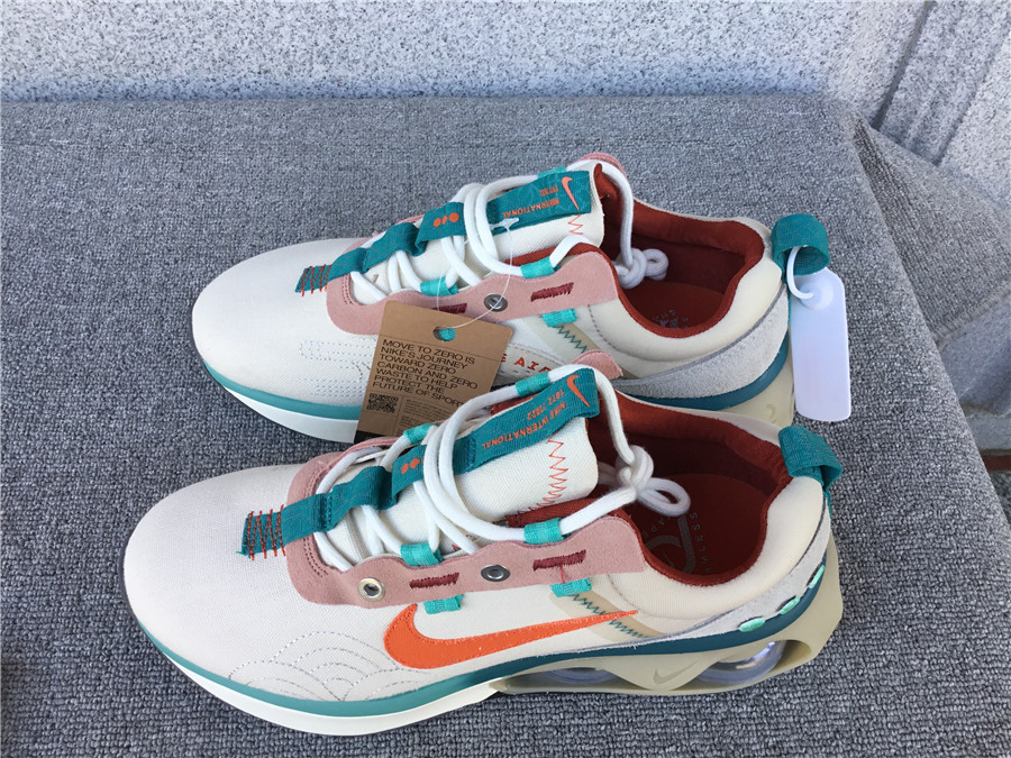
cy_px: 379
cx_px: 506
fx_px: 905
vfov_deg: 45.4
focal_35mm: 31
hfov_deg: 58.4
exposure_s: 1/100
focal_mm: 3.3
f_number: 2.4
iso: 25
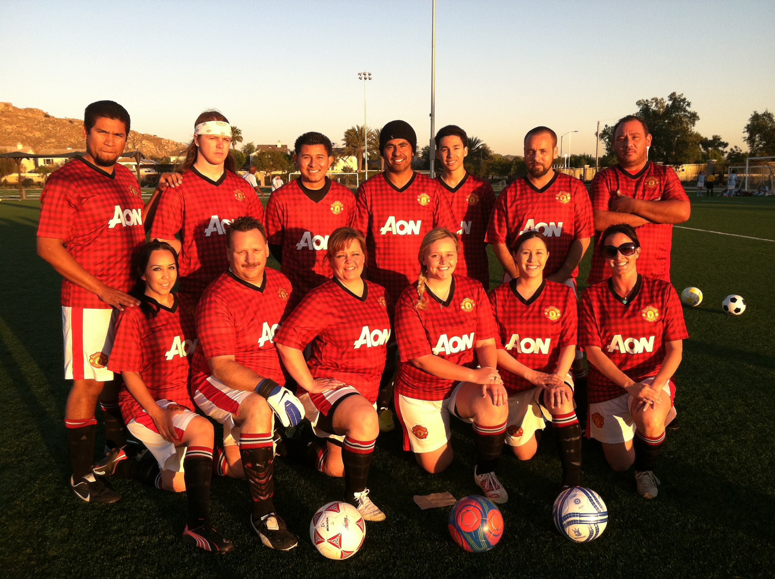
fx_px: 782
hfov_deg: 52.7
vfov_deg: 40.6
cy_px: 290
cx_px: 388
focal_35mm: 35
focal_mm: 3.85
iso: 80
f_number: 2.8
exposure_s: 1/254
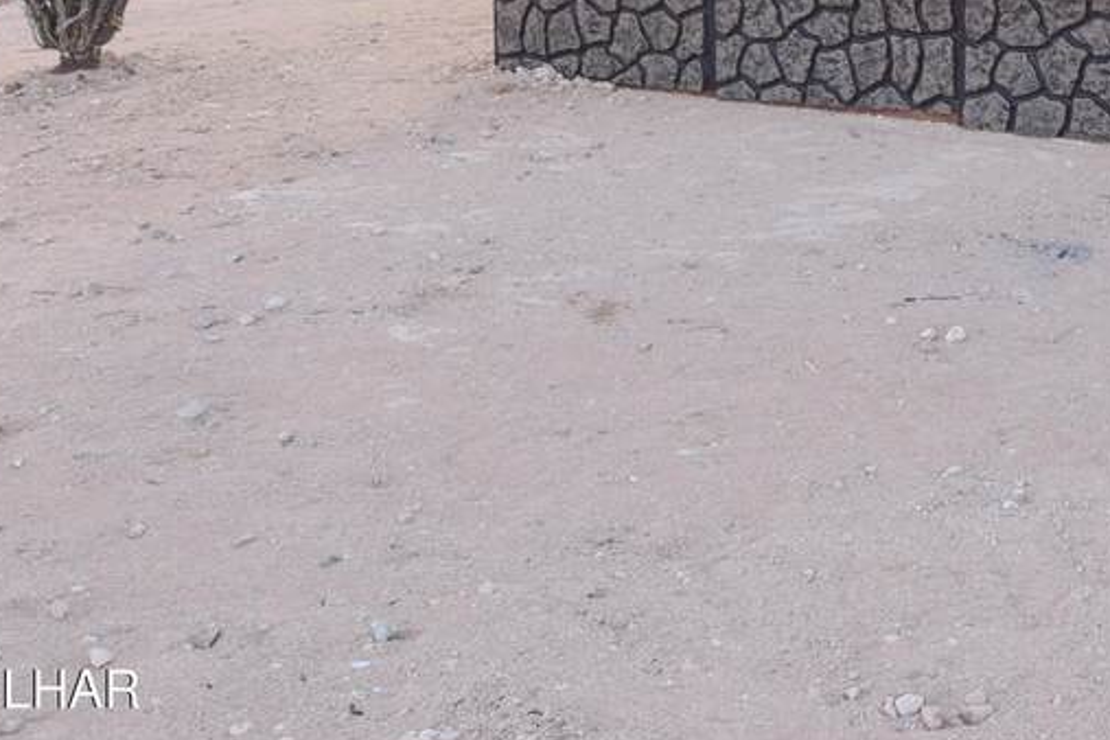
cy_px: -159
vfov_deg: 23.3
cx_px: 1228
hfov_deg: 32.8
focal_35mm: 53
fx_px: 1634
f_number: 8
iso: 100
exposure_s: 1/250
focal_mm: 14
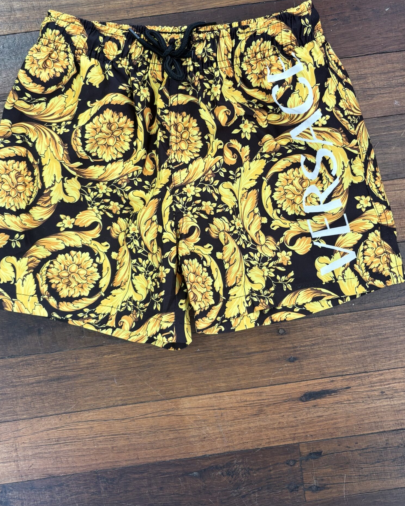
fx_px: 524
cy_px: 185
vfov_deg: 50.9
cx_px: 209
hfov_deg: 42.2
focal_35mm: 35
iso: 80
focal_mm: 5.96
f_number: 1.6
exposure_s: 1/50
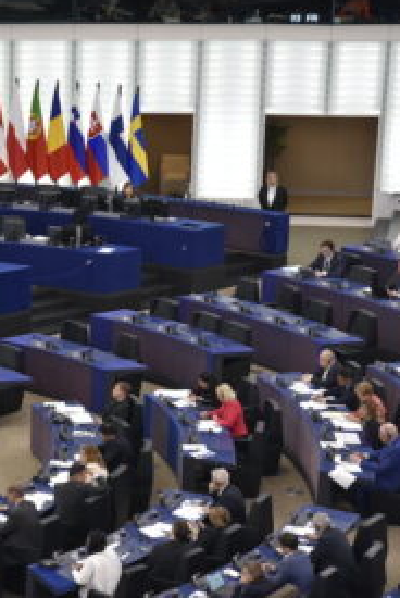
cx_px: -35
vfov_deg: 15.2
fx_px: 2241
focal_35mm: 135
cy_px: 315
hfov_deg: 10.1
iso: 800
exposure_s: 1/100
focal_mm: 55
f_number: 5
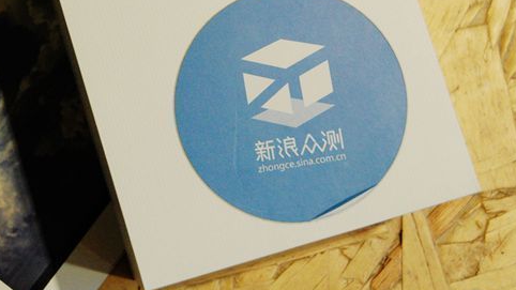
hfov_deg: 18.5
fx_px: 1561
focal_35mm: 114
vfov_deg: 10.5
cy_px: -30
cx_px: 60
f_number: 4.5
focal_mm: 35
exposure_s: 1/160
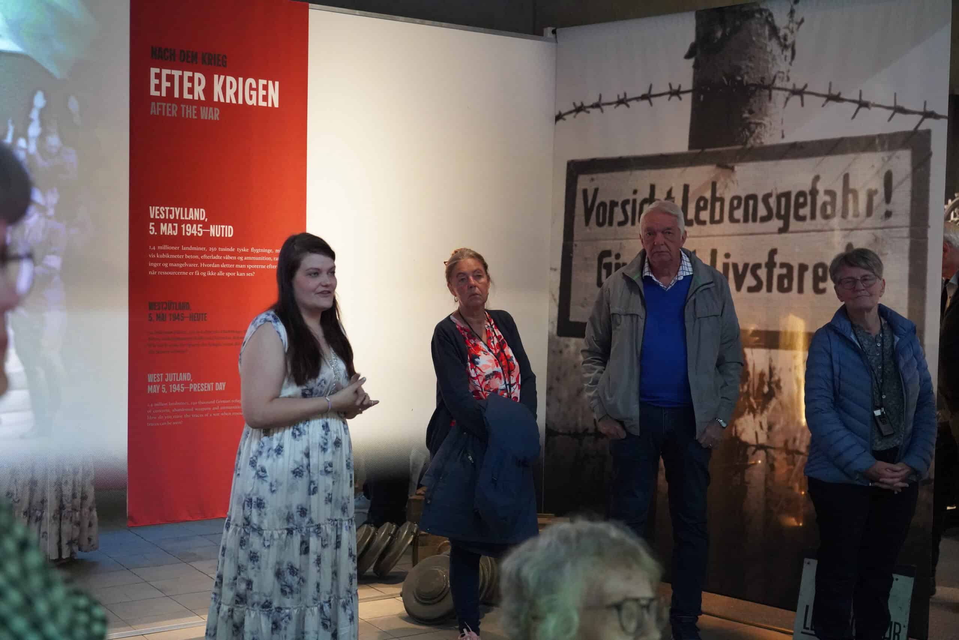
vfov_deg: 30.5
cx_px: 480
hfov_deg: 44.5
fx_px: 1172
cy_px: 320
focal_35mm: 44
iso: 12800
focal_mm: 44
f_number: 4
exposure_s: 1/125
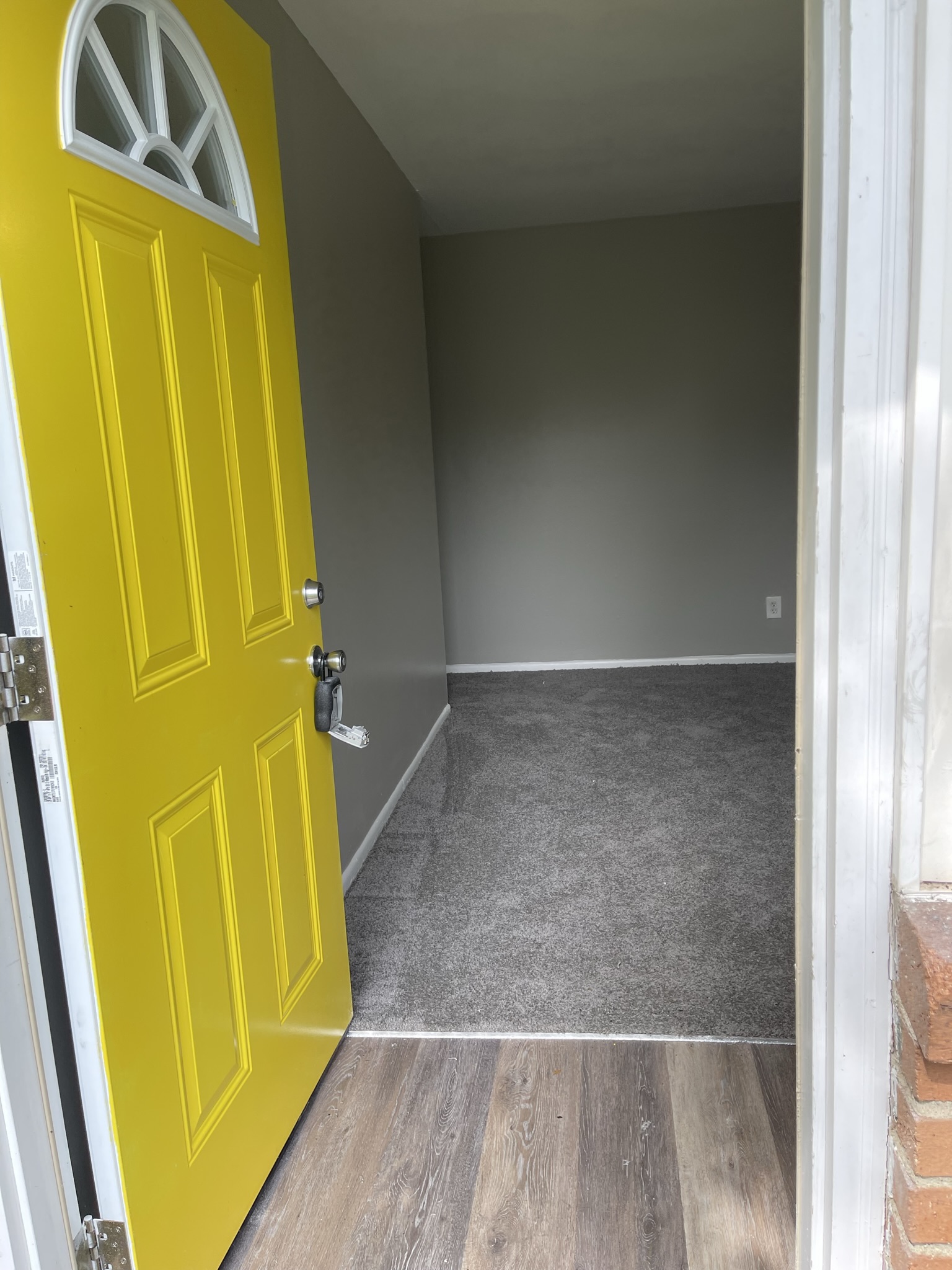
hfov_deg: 53.1
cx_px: 476
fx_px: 953
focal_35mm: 26
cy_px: 635
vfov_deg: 67.3
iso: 32
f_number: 1.6
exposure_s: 1/553
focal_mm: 5.1
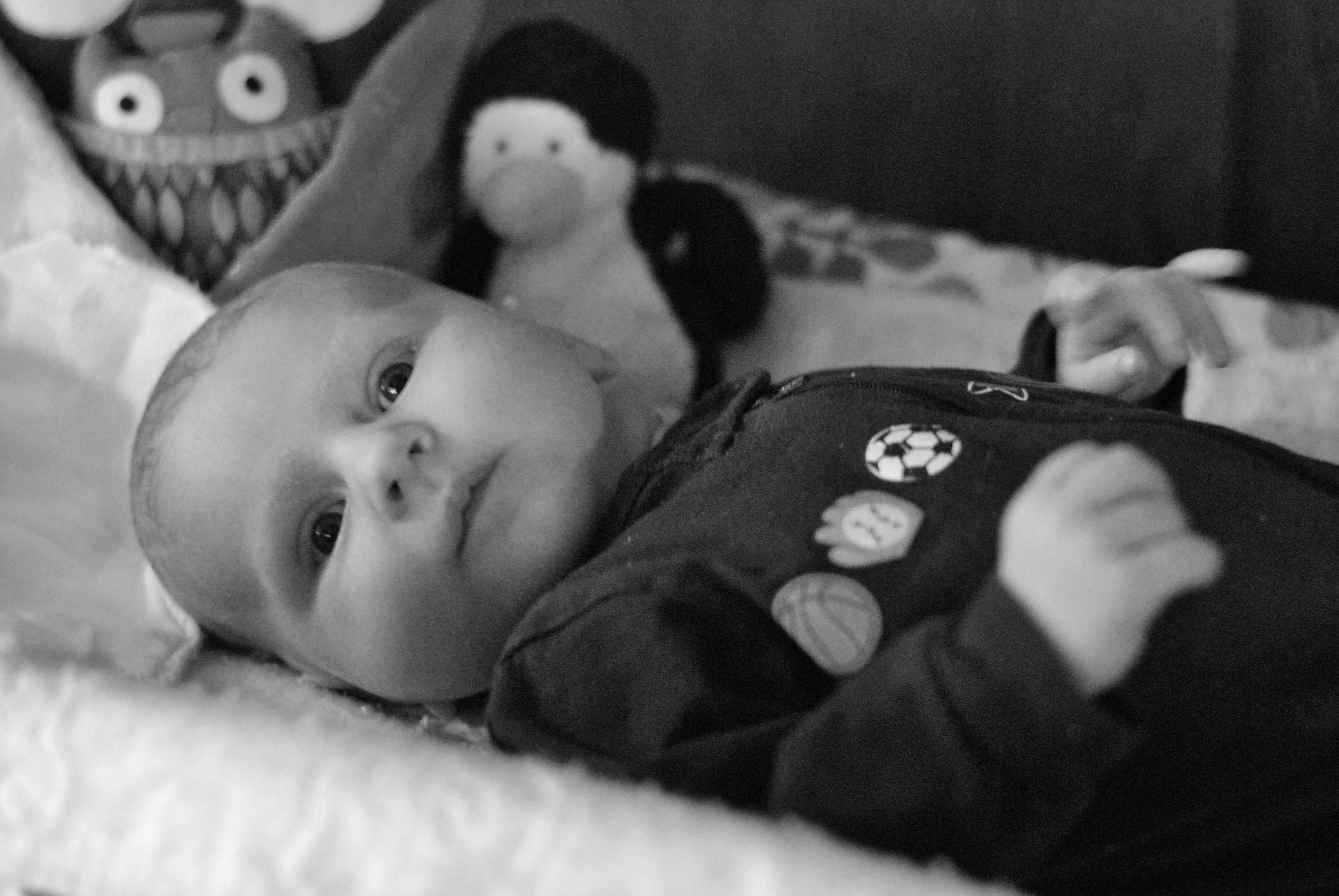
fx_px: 2793
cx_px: 670
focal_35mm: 75
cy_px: 448
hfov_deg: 27.0
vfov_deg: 18.2
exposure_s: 1/25
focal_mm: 50
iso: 1600
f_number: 2.5
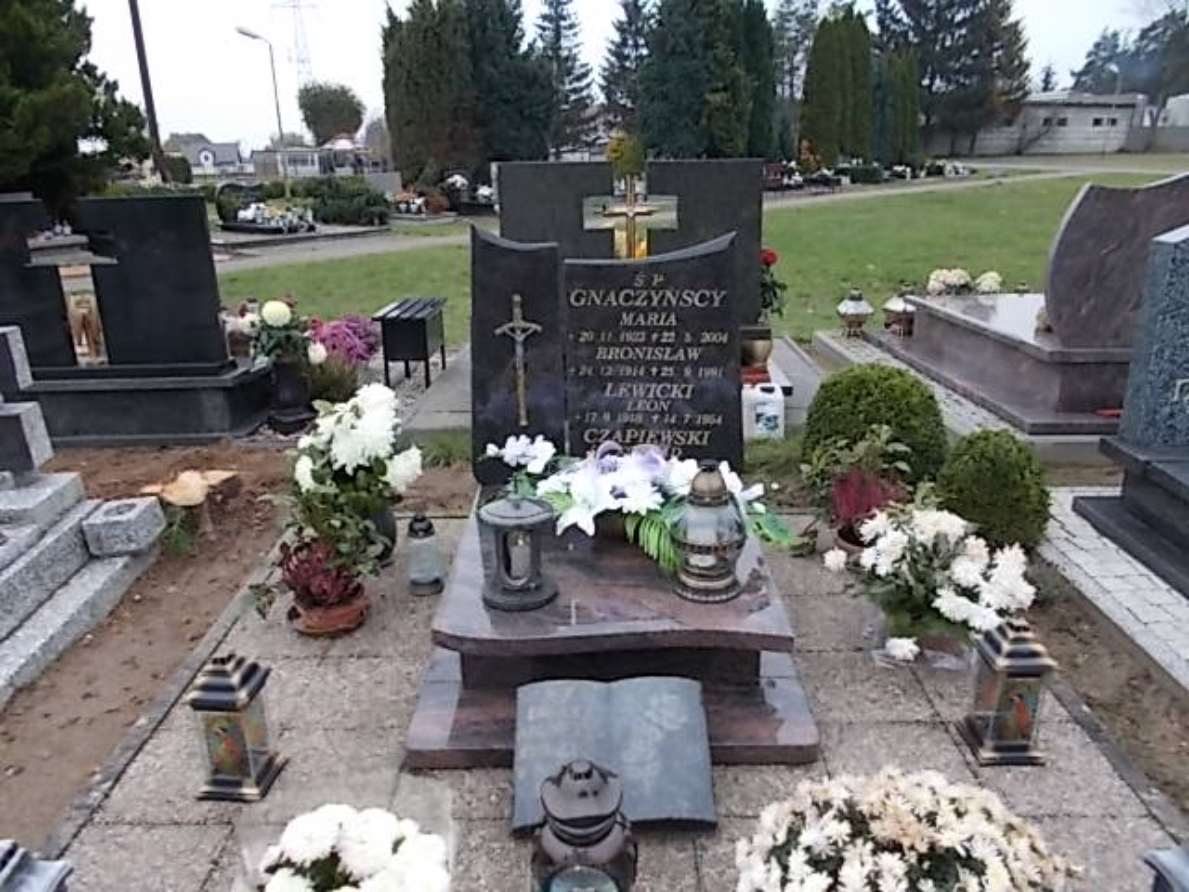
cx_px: 594
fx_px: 893
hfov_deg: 67.3
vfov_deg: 53.1
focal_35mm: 26
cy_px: 446
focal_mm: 4.6
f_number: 3.2
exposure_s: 1/25
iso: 100
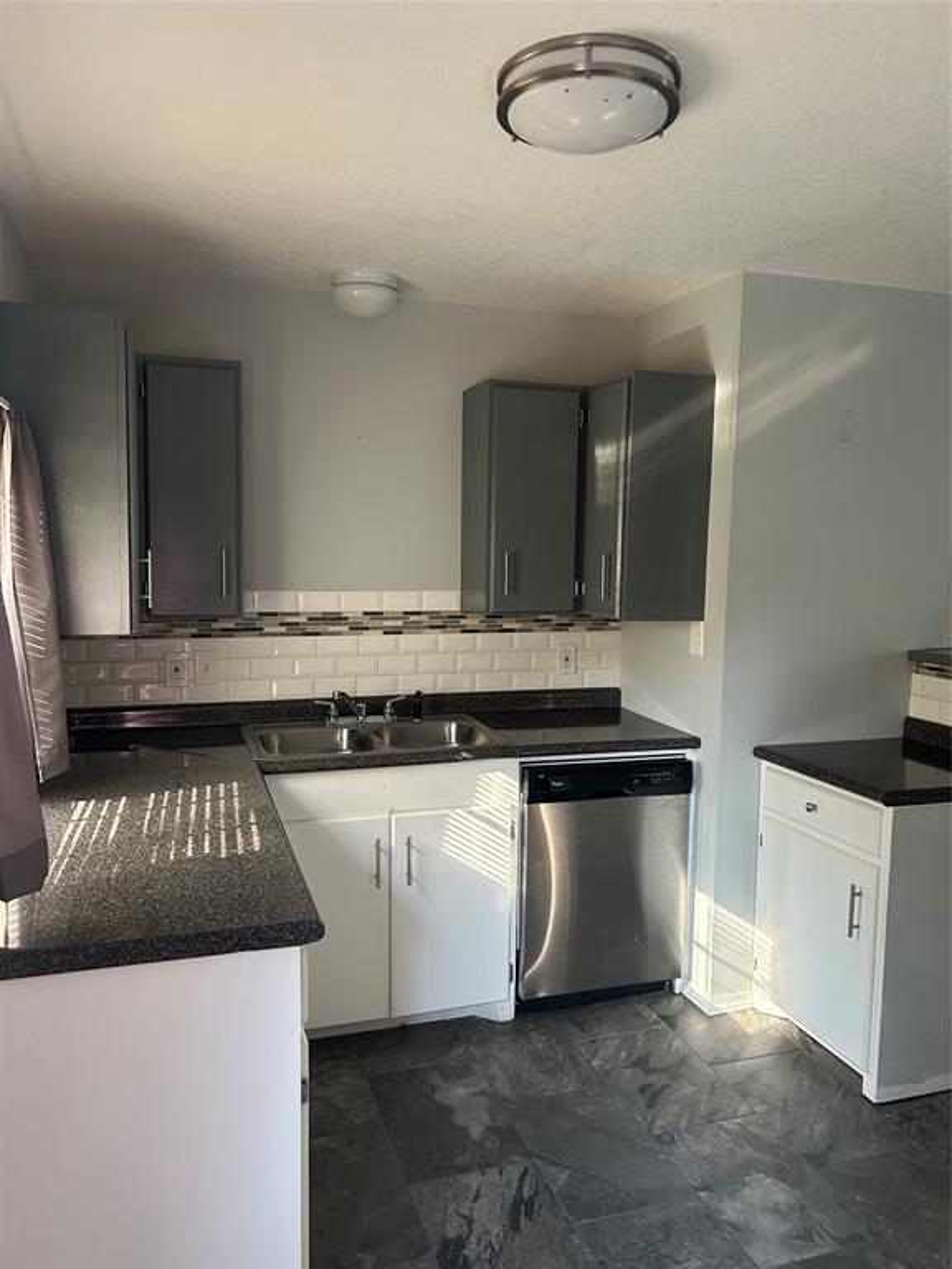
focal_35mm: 26
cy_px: 634
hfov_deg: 53.1
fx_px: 953
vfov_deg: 67.3
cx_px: 476
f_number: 1.5
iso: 125
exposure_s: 1/63
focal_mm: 5.7
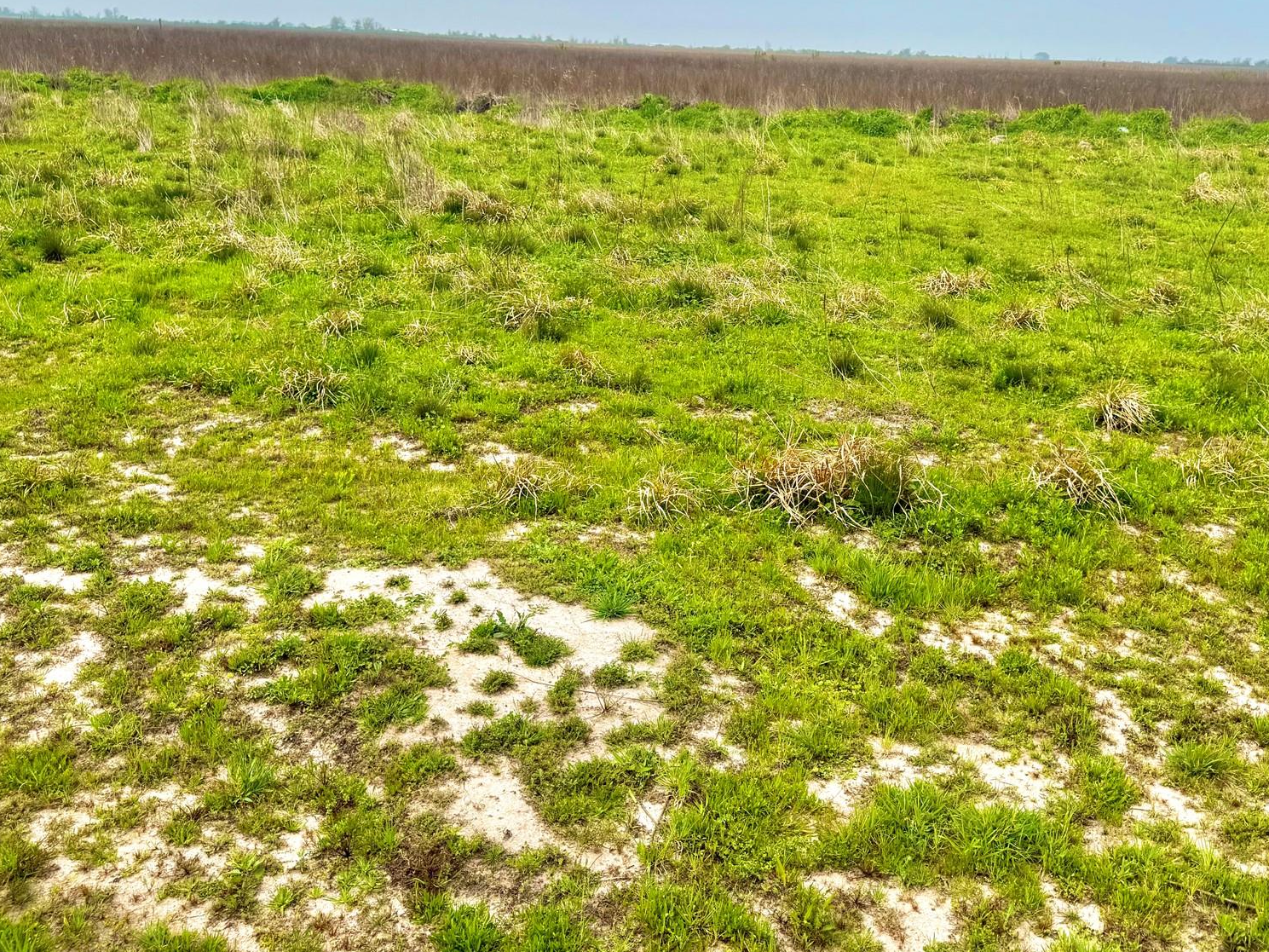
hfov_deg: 55.3
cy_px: 322
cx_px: 691
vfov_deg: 42.4
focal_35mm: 33
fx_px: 1210
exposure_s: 1/4310
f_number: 1.78
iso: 80
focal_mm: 6.76
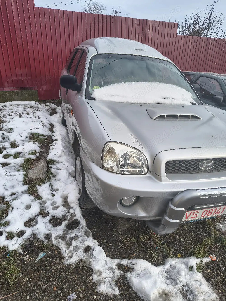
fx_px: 209
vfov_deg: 71.6
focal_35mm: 24
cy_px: 150
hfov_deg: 56.8
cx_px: 113
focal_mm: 5.56
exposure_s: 1/1250
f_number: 1.8
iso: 101
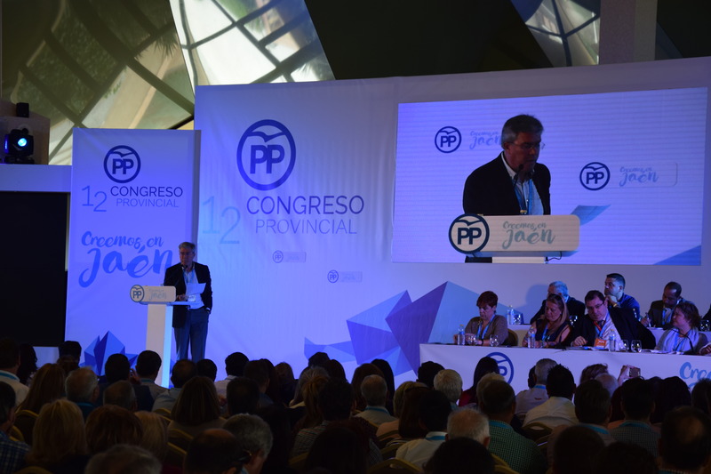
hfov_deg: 21.9
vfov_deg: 14.7
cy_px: 237
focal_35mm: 93
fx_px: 1836
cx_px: 356
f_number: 5.3
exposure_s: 1/80
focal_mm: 62
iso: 400
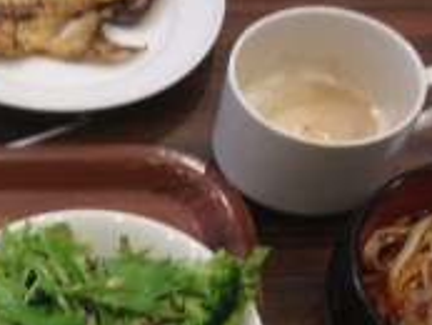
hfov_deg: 18.6
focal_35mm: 101
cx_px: -50
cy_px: 439
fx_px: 1261
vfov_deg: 14.0
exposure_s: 1/20
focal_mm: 4.28
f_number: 2.4
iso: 50
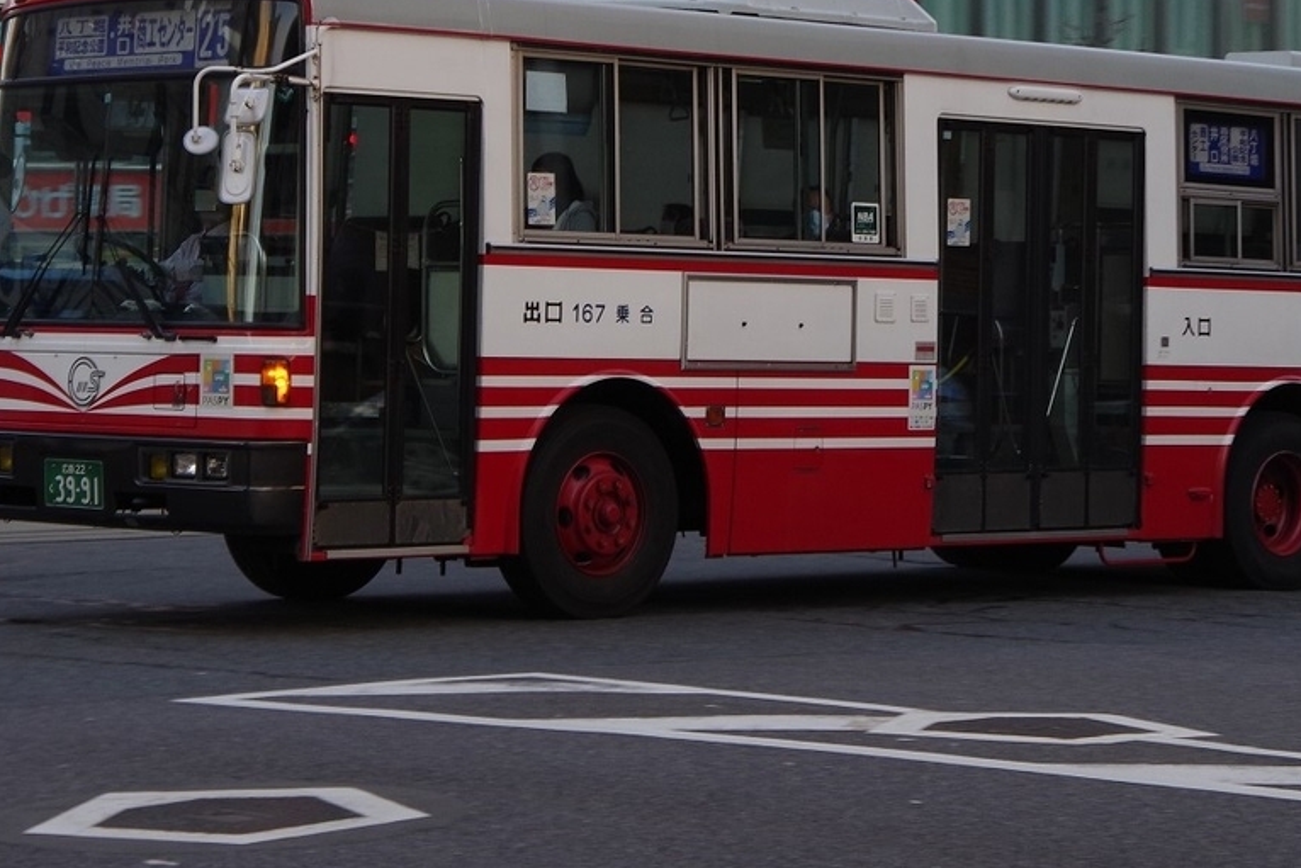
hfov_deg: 21.6
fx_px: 3397
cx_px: 791
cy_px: 238
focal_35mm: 94
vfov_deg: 14.5
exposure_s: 1/200
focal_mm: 40
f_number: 6.3
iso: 400
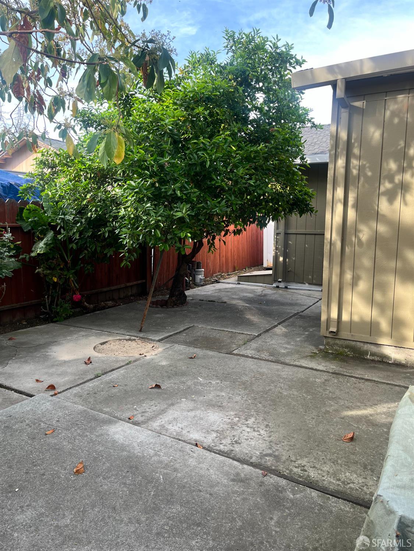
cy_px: 276
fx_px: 415
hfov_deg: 53.1
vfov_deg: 67.3
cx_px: 207
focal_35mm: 26
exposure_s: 1/239
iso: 40
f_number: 1.6
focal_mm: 5.1
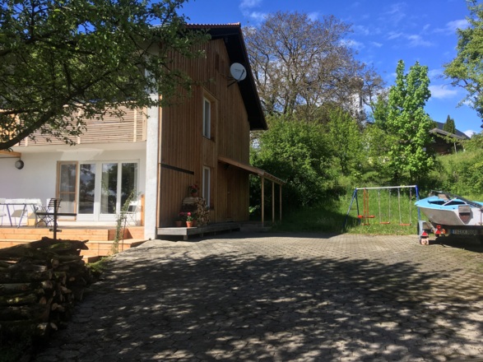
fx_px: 405
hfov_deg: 61.7
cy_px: 181
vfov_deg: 48.2
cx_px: 242
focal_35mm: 29
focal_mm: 4.15
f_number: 2.2
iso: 25
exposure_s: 1/1099
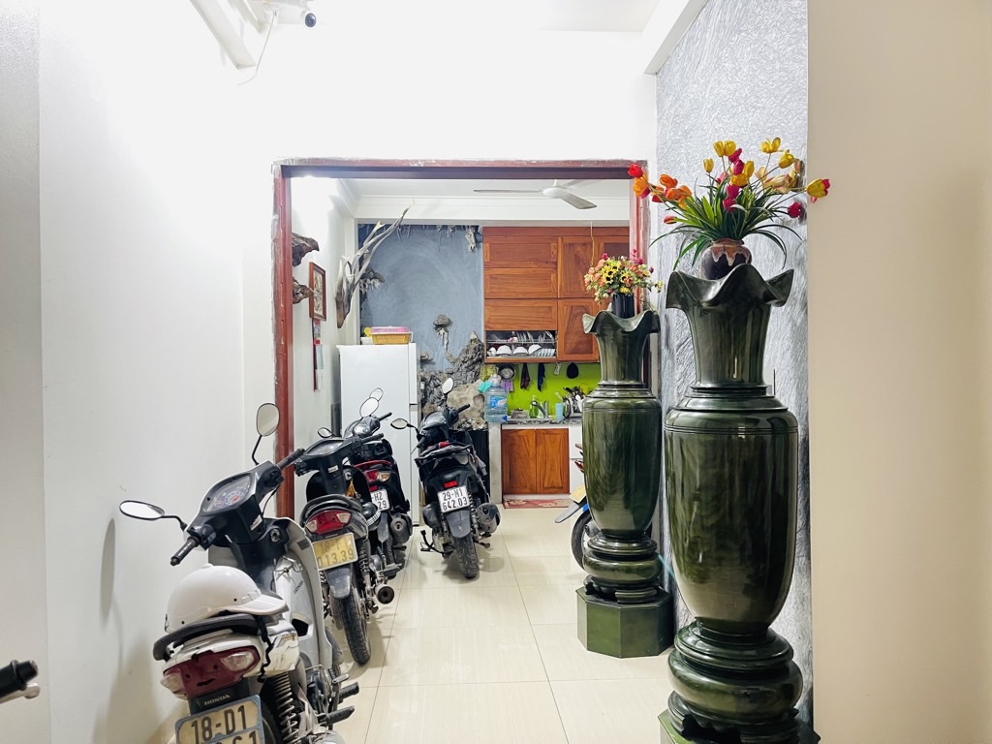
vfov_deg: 54.9
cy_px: 372
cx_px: 496
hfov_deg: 69.4
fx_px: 716
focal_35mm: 25
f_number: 1.6
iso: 500
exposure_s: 1/25
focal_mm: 5.1
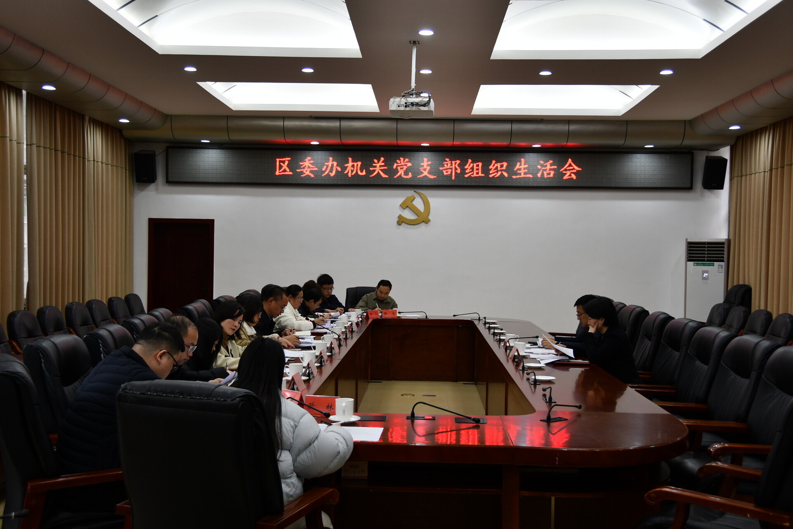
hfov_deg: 46.4
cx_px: 396
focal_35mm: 42
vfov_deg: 31.9
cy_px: 264
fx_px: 925
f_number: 4
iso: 200
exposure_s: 1/50
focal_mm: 28
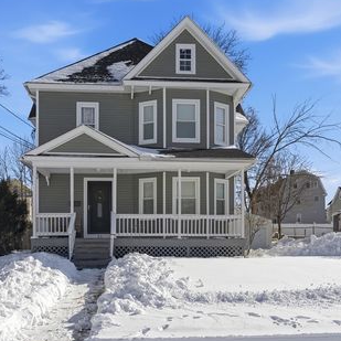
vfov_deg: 49.7
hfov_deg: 49.6
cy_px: 168
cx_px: 148
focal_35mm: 33
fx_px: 368
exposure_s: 1/1600
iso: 160
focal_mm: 24
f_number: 10
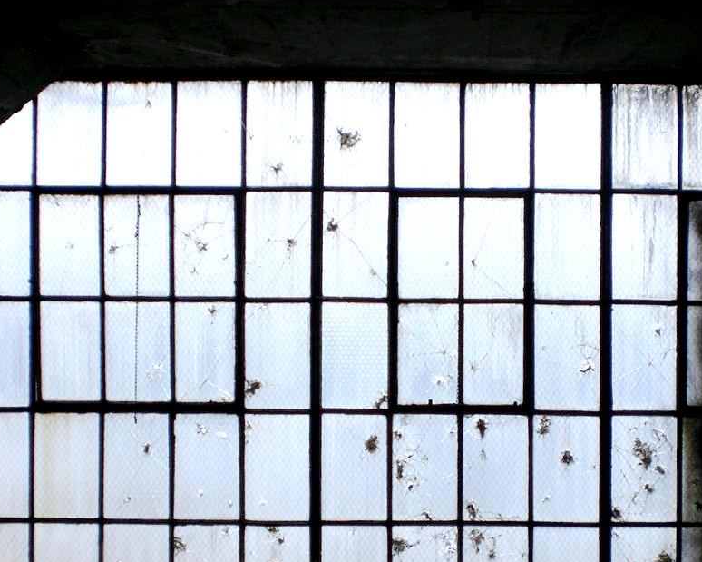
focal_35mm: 69
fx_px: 1433
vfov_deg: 22.1
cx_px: 479
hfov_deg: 27.3
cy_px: 364
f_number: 3.1
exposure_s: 1/100
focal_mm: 6.3
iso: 50
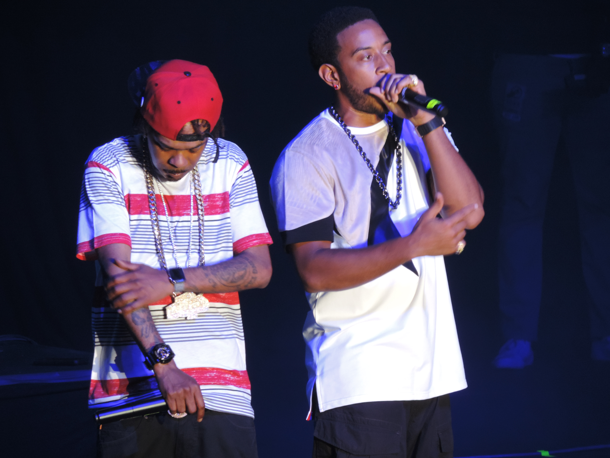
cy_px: 229
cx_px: 305
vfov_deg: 2.1
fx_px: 12335
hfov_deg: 2.8
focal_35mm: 700
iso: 280
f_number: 5
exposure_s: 1/30
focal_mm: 124.8
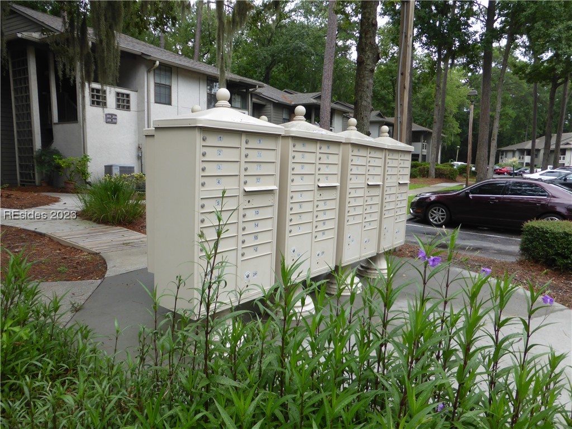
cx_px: 286
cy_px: 214
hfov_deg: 69.4
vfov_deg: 54.9
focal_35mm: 25
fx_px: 413
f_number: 3.3
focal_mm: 4.3
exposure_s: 1/200
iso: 100
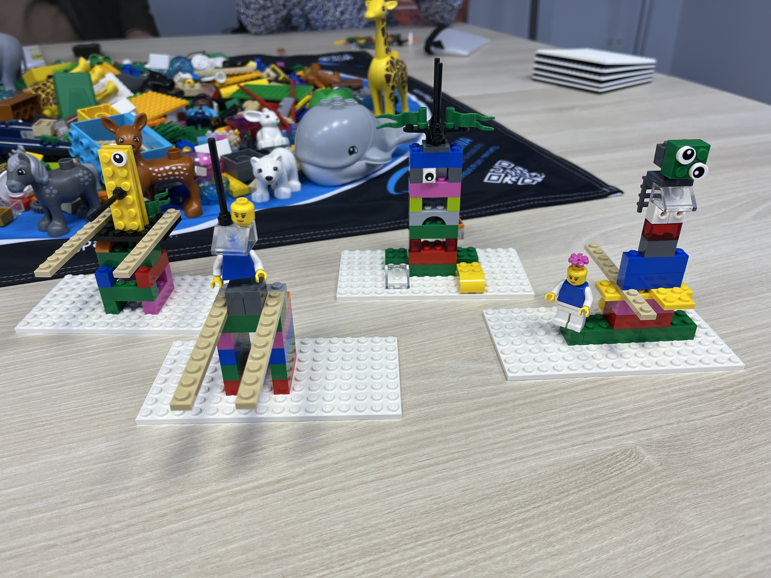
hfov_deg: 67.3
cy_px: 289
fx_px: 579
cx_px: 386
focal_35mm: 26
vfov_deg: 53.1
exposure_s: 1/120
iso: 64
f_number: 1.6
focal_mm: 5.1
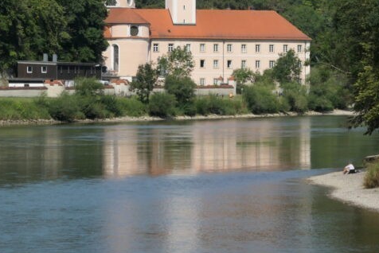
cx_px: 130
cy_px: 0
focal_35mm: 229
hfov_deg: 9.0
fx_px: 2412
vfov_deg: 6.0
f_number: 5.3
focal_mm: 37
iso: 125
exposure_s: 1/800
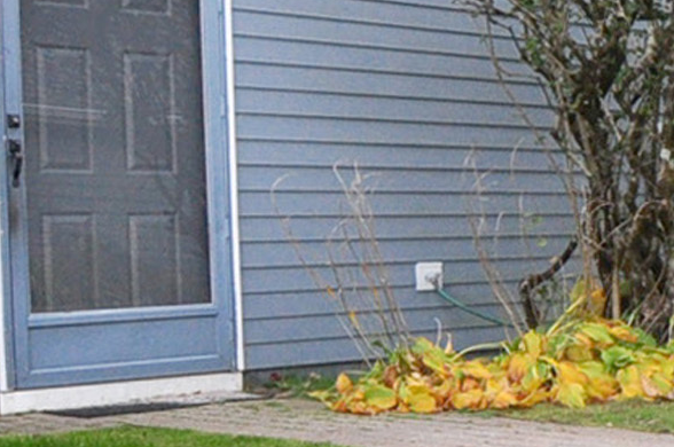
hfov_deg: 19.1
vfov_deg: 18.3
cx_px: 1282
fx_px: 1383
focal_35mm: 74
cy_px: 264
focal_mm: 10
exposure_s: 1/160
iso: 640
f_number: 8
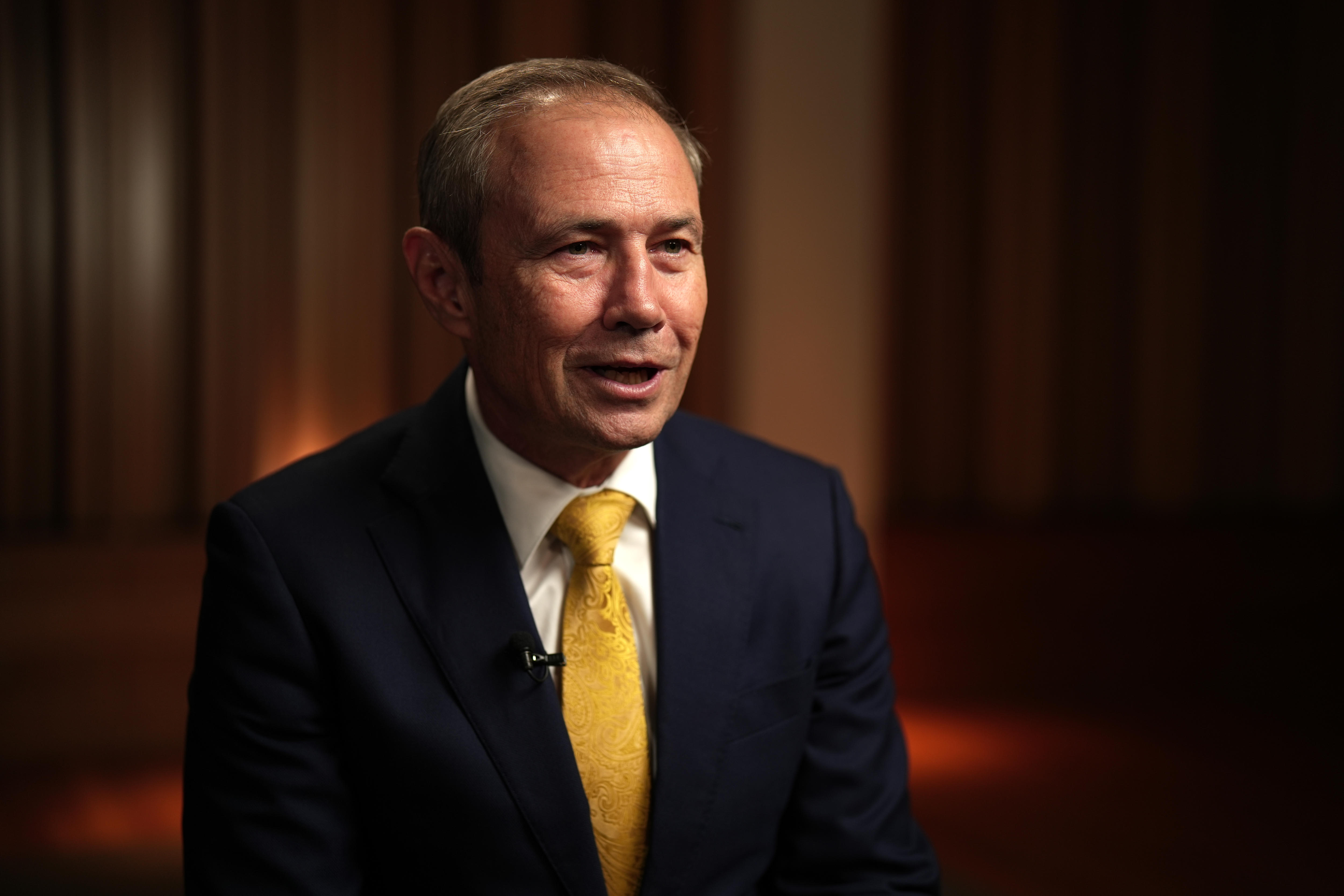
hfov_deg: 39.6
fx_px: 1866
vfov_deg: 27.0
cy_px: 448
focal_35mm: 50
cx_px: 672
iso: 200
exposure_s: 1/80
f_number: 1.6
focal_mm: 50
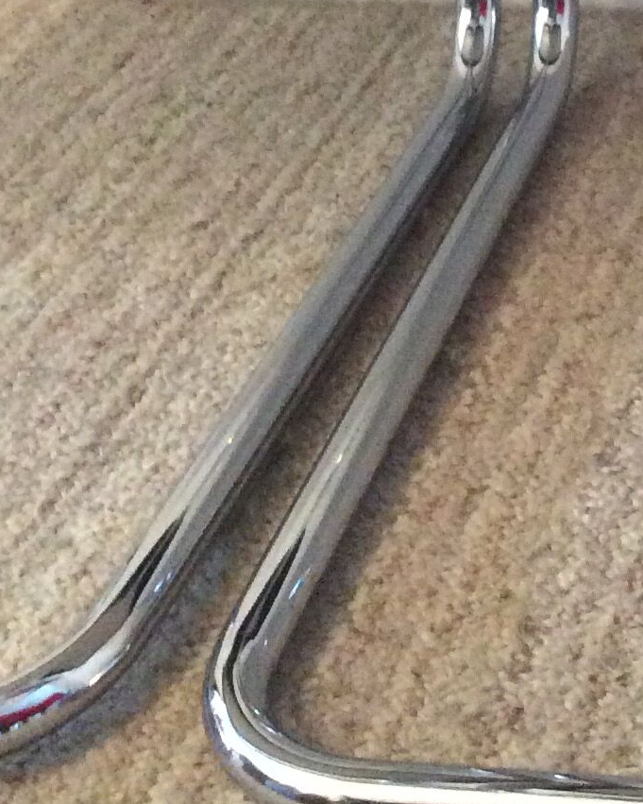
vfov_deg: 18.9
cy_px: -188
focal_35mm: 95
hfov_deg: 15.6
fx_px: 2259
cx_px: 788
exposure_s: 1/17
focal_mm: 3.3
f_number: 2.4
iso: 320
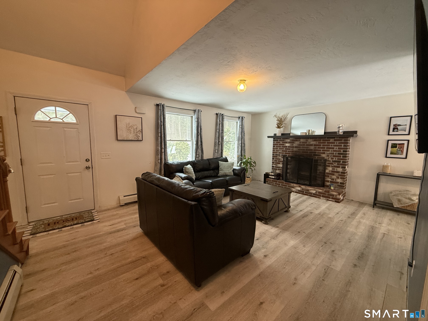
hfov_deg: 102.1
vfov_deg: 85.7
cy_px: 160
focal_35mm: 14
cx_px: 214
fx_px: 173
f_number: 2.2
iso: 320
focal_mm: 2.22
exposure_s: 1/60
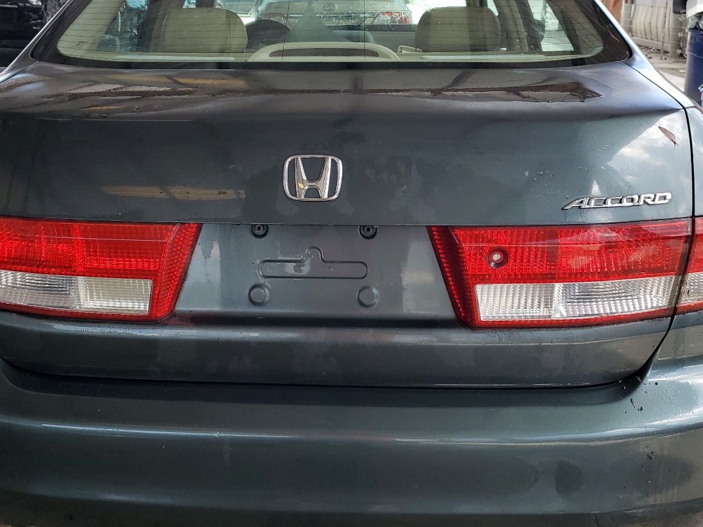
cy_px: 209
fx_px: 772
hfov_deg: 48.9
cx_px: 319
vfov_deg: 37.6
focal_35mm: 38
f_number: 1.5
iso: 50
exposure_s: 1/500
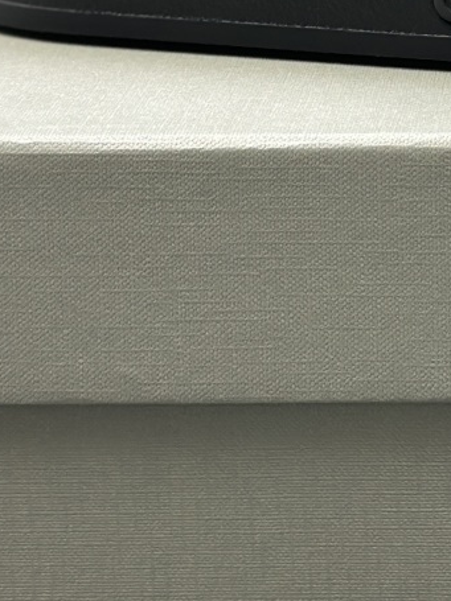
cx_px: 570
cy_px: -172
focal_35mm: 152
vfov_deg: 12.6
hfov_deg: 9.6
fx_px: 2642
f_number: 1.78
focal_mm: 6.86
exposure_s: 1/50
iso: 100
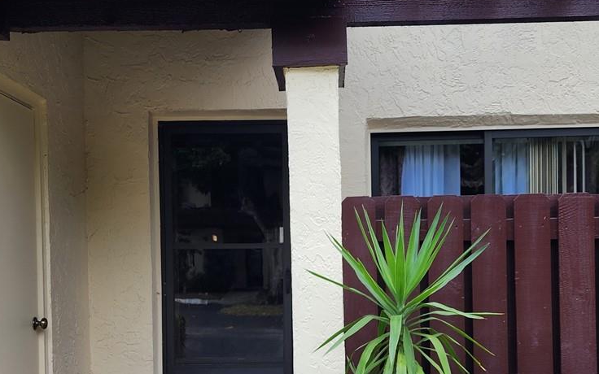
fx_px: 865
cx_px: 303
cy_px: 268
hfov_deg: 38.2
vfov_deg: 24.2
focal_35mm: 53
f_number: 1.8
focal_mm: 6.4
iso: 12
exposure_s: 1/187
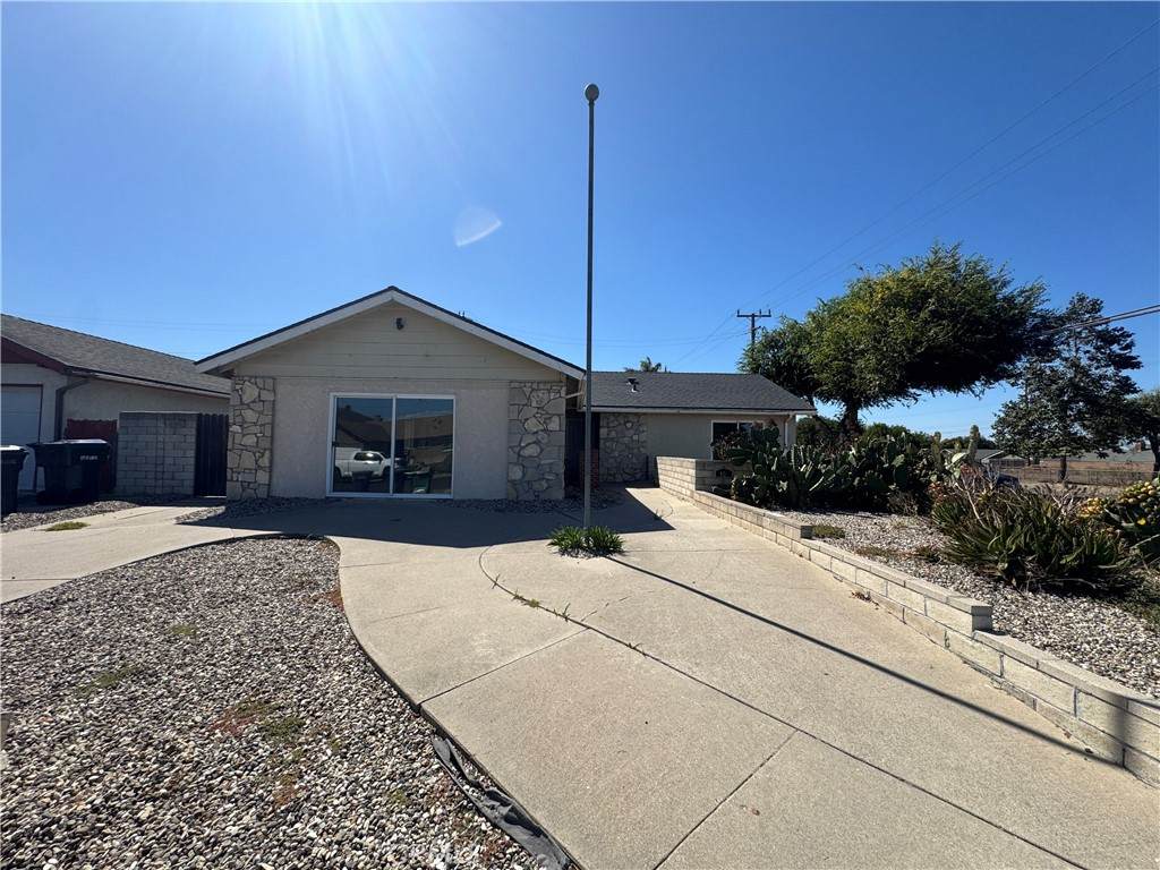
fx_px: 469
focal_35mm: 14
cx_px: 580
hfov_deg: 102.1
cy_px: 435
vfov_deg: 85.7
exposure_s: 1/2083
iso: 40
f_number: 2.2
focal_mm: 2.22
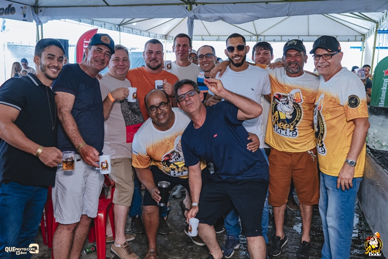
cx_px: 194
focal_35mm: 36
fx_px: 388
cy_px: 130
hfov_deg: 53.1
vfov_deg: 36.9
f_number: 3.2
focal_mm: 24
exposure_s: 1/160
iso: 1600
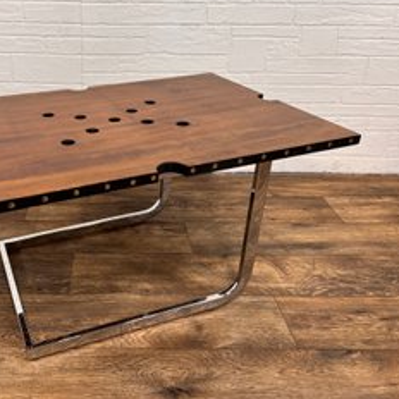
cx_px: 114
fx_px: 443
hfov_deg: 47.2
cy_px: 181
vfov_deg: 48.4
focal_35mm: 34
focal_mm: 5.7
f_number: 1.5
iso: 100
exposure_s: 1/120
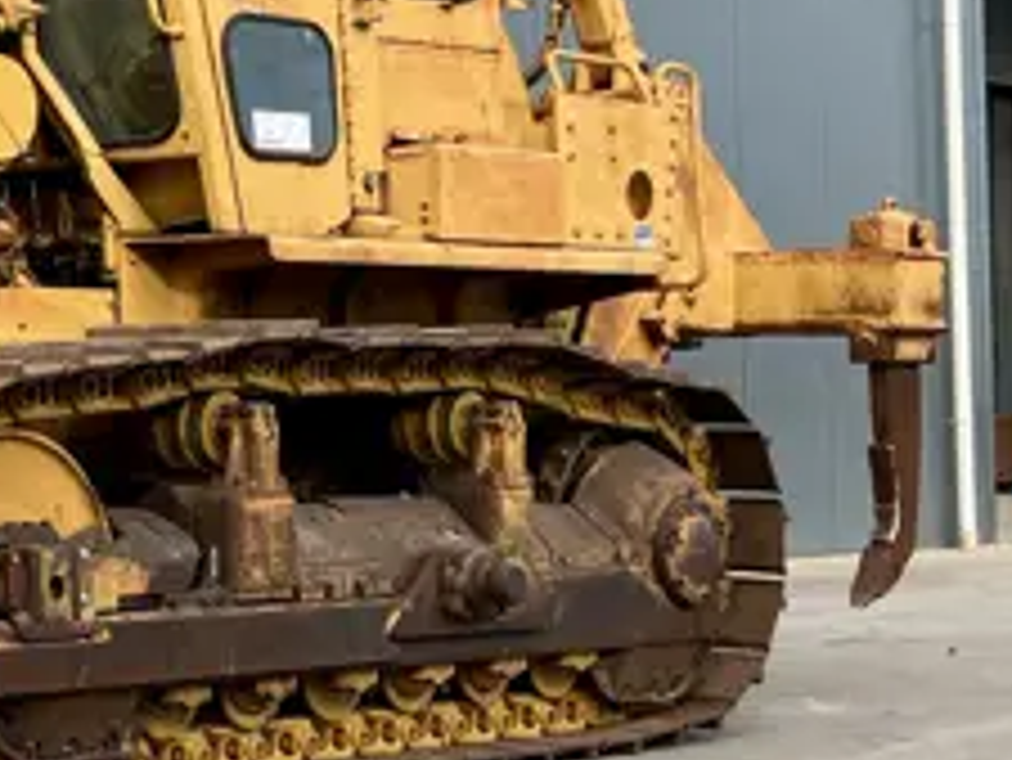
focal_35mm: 74
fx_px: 2165
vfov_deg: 19.9
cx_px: -283
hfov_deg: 23.4
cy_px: 270
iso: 50
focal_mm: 5.7
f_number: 1.5
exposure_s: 1/859
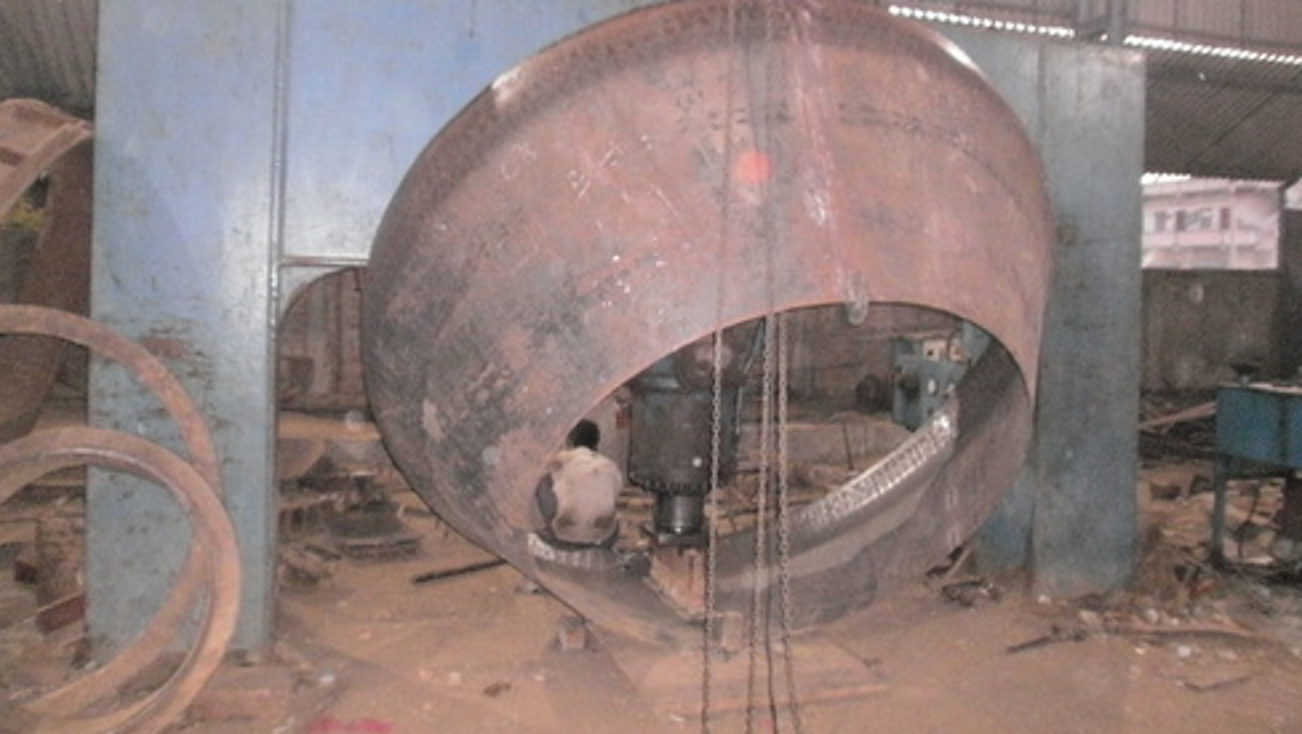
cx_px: 656
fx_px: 1002
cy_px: 268
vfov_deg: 39.9
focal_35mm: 29
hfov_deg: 66.0
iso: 800
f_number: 2.6
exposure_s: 1/25
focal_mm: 4.65
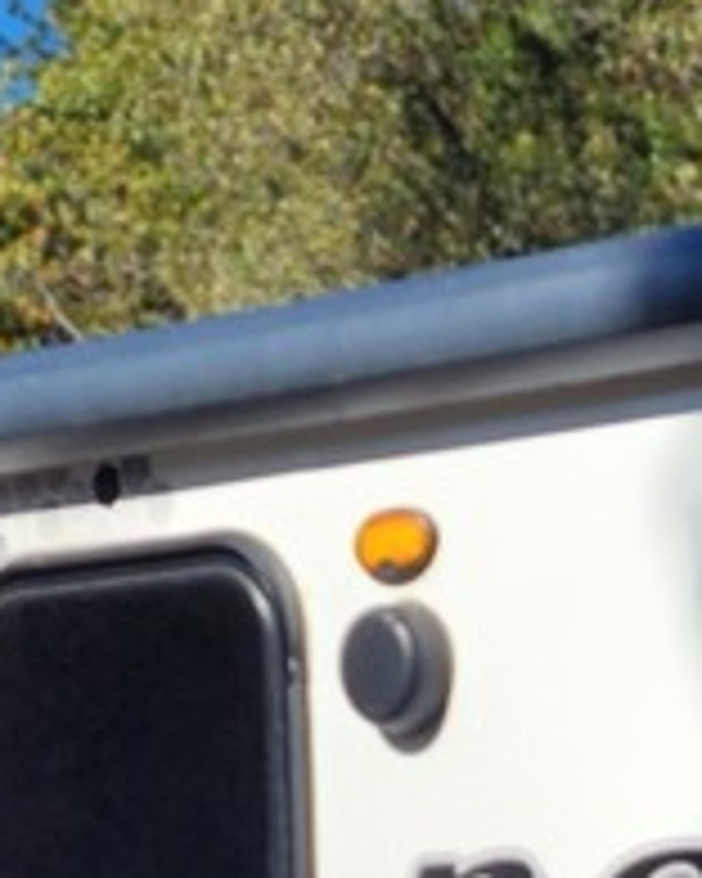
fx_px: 2987
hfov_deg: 11.7
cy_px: 1409
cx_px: 1512
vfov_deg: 15.2
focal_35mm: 115
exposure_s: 1/973
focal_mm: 6.4
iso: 12
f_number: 1.8
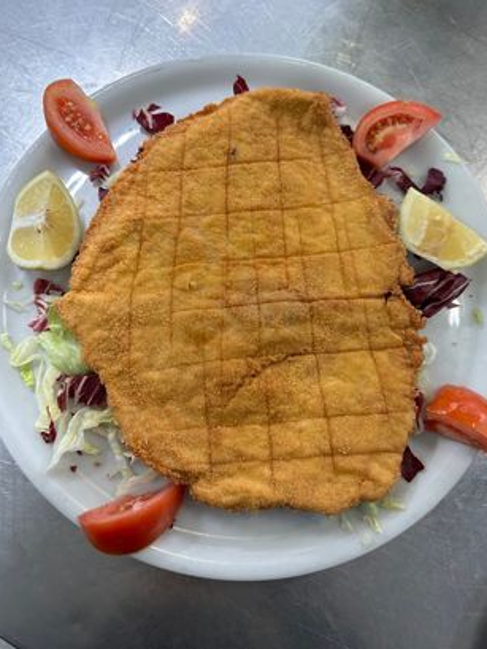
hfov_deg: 54.9
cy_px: 313
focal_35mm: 25
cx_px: 249
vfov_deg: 69.4
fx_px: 469
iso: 200
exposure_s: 1/50
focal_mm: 6.86
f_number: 1.78
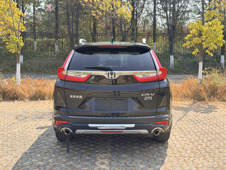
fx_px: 313
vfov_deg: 30.3
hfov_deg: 39.7
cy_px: 85
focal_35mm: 48
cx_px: 113
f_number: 1.78
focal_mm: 6.76
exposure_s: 1/1167
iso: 80
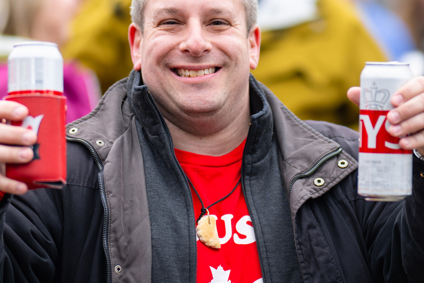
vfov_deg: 7.3
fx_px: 2214
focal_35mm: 188
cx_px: 201
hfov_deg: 10.9
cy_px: 170
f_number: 1.2
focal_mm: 85
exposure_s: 1/1600
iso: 64
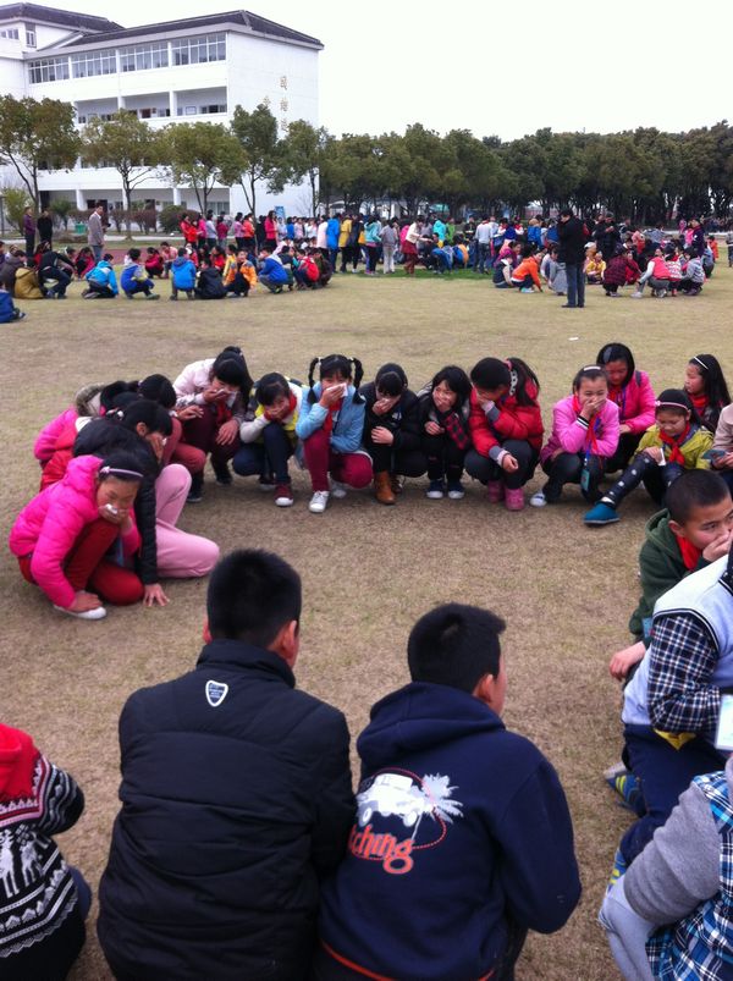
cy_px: 490
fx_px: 991
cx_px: 366
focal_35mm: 35
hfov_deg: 40.6
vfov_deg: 52.7
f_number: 2.8
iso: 80
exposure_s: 1/503
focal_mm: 3.85
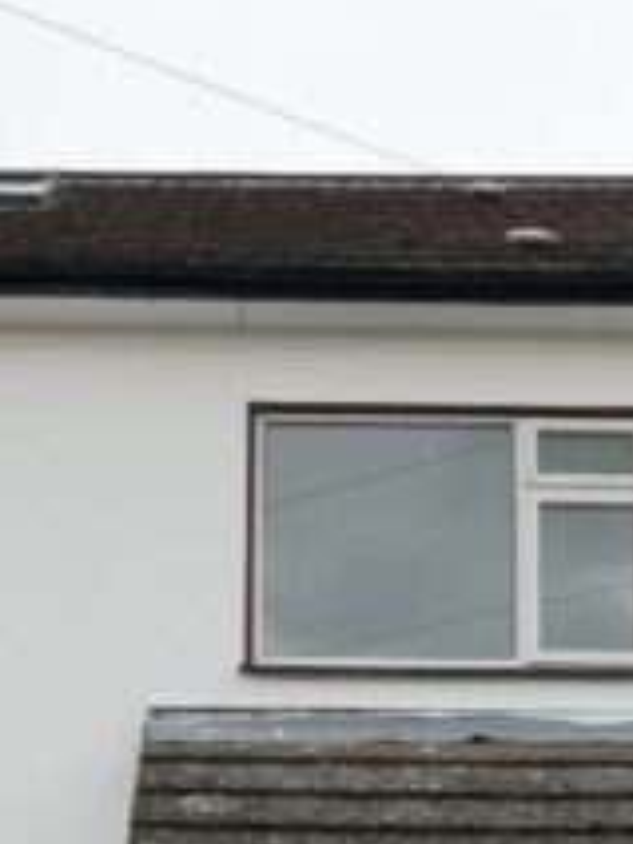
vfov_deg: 20.8
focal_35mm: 87
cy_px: 1041
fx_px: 2121
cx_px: 378
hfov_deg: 17.0
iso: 100
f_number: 8
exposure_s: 1/80
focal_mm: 16
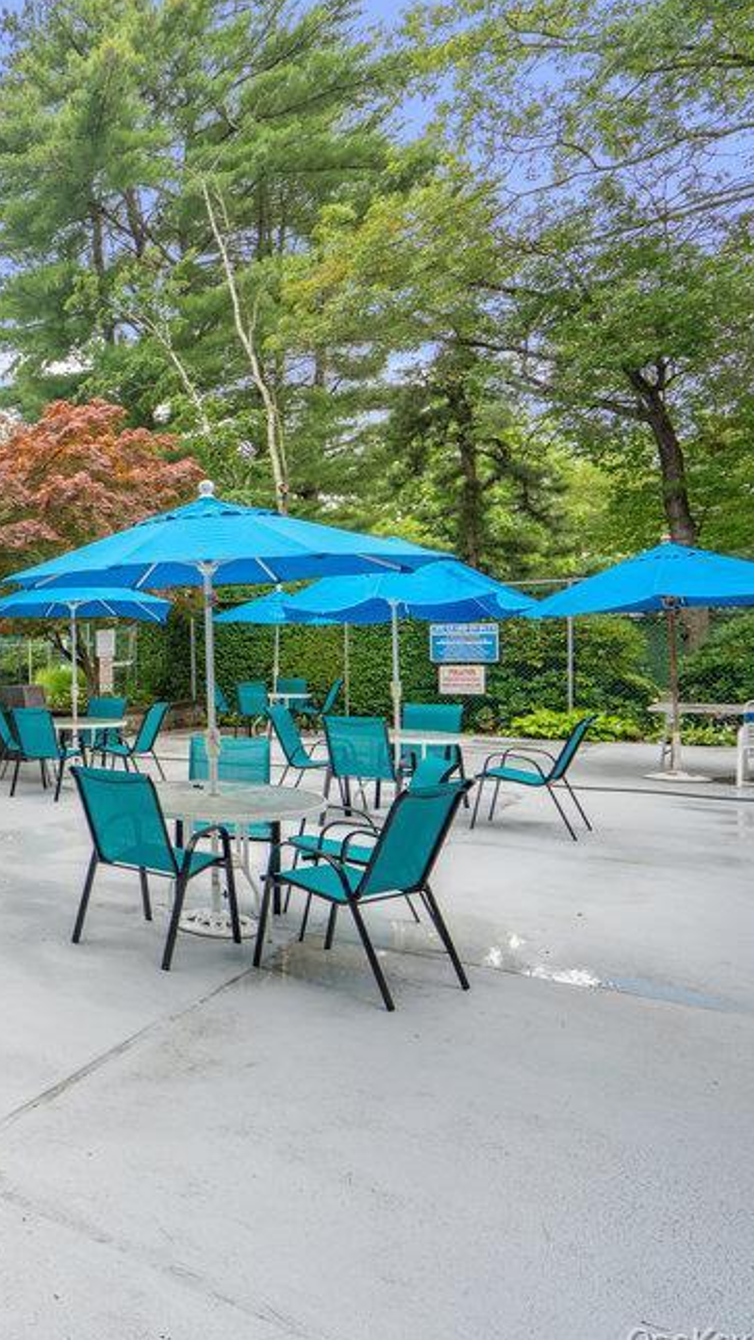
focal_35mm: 26
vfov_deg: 71.9
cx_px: -201
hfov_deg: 33.7
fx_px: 924
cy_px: 674
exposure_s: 1/200
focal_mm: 16
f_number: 5.6
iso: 250
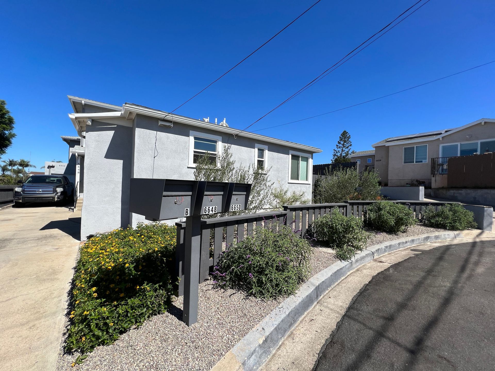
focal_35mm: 13
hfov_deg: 106.2
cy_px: 186
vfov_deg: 89.9
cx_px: 248
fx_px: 186
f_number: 1.8
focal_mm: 1.57
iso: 32
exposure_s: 1/1876
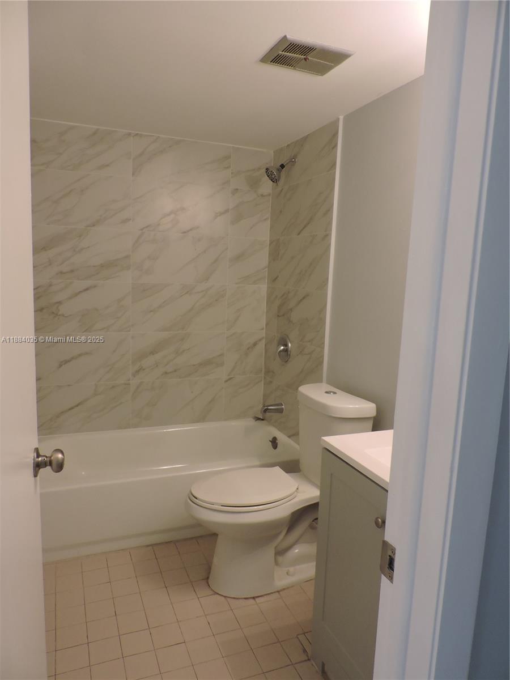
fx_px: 471
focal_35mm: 24
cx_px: 255
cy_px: 340
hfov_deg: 56.8
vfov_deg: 71.6
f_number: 3
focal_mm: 4.3
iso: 320
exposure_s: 1/30
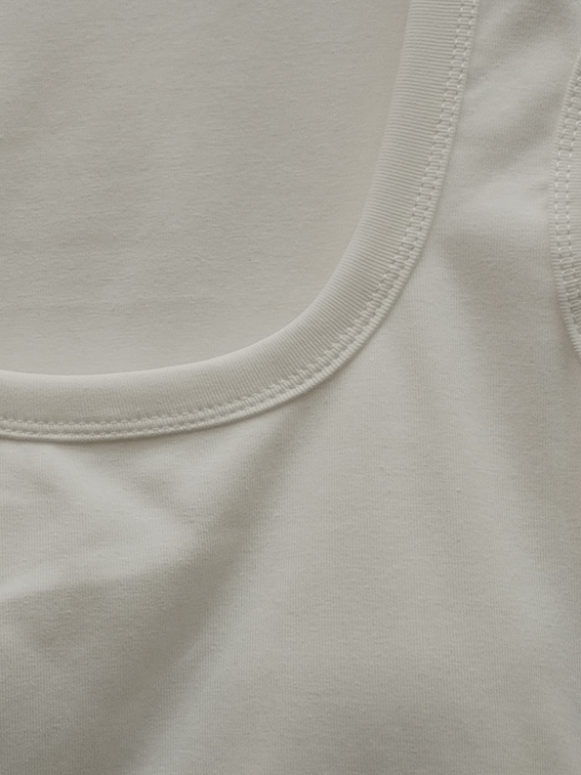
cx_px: 109
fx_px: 2061
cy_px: 498
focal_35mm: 92
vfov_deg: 21.3
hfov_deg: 15.9
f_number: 1.8
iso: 136
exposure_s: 1/120
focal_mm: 4.75
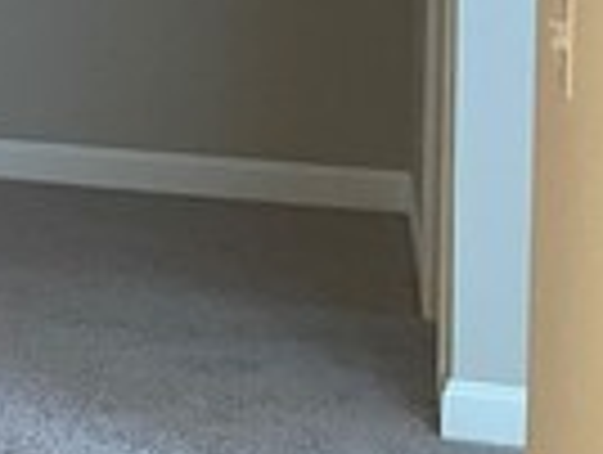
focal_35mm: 124
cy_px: -180
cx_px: -783
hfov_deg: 12.7
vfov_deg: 11.6
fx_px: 2164
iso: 500
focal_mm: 4.2
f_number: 1.6
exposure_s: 1/60
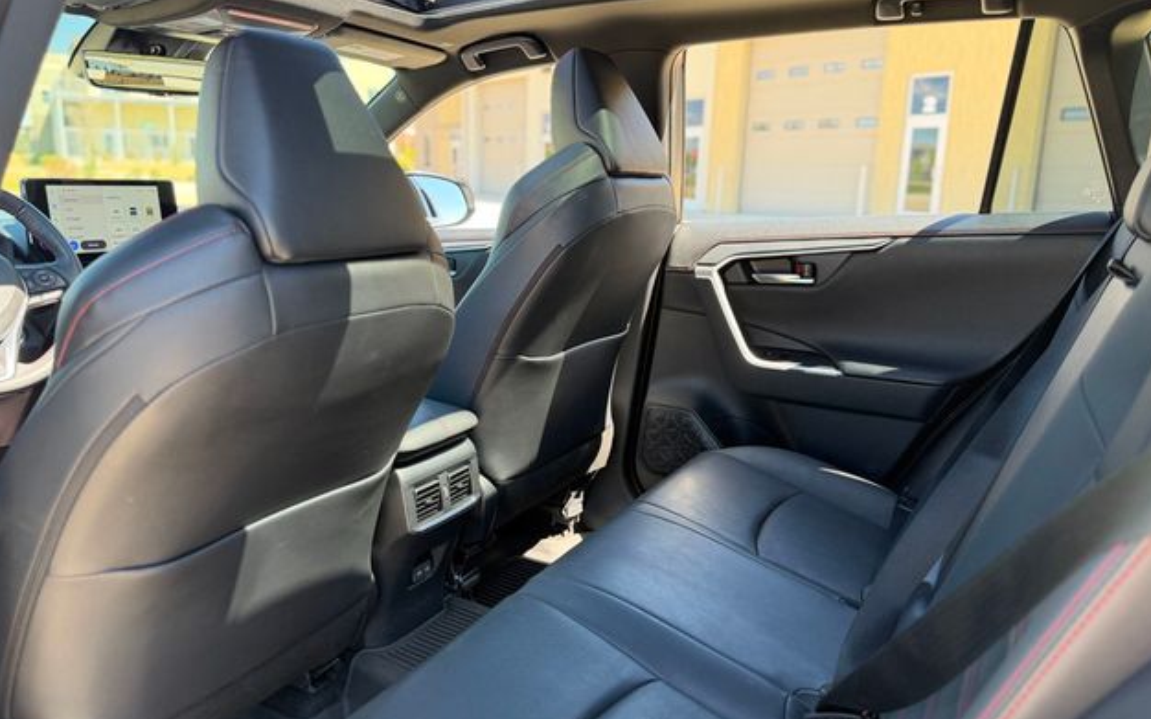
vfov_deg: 47.6
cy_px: 349
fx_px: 815
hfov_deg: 70.4
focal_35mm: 26
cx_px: 574
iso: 200
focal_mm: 6.76
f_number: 1.78
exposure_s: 1/233
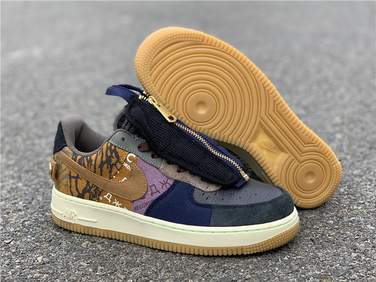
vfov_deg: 28.0
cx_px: 188
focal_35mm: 52
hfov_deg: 36.8
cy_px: 141
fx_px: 565
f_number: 2.4
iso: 16
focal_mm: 6
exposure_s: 1/241
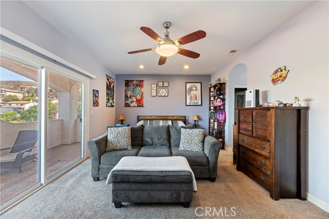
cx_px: 164
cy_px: 110
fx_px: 128
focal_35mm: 14
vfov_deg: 81.1
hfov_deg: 104.3
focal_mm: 14
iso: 500
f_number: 10
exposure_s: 1/4
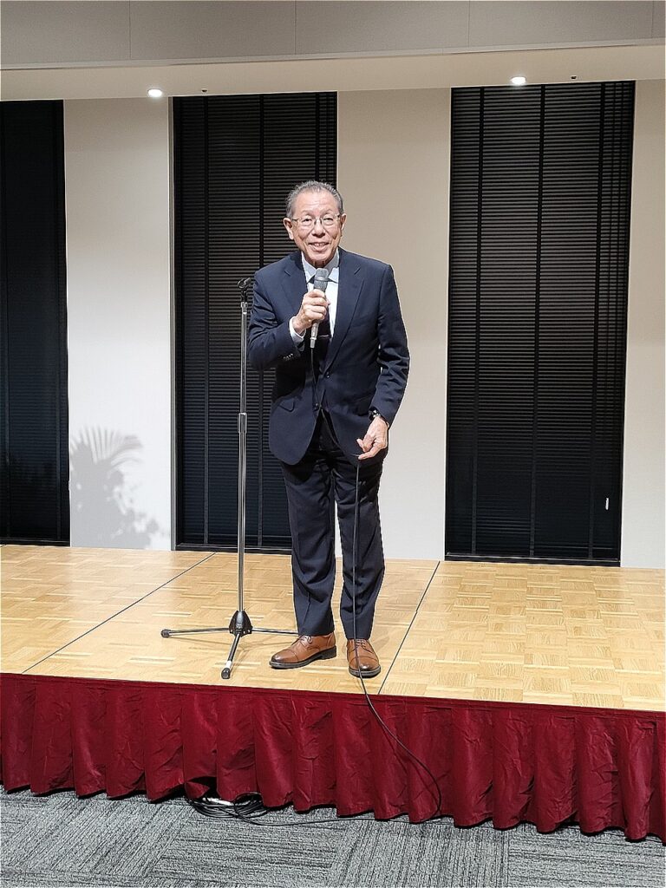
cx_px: 333
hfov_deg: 51.4
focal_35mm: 27
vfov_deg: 65.3
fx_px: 693
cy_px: 444
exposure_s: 1/50
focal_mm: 4.73
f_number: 1.7
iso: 294
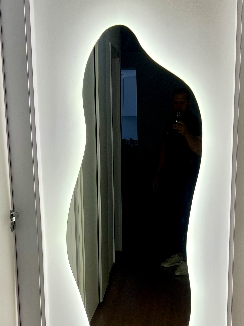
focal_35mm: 56
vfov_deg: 33.8
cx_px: 127
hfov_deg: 26.1
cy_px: 236
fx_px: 526
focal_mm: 5.7
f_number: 1.5
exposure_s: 1/284
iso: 40
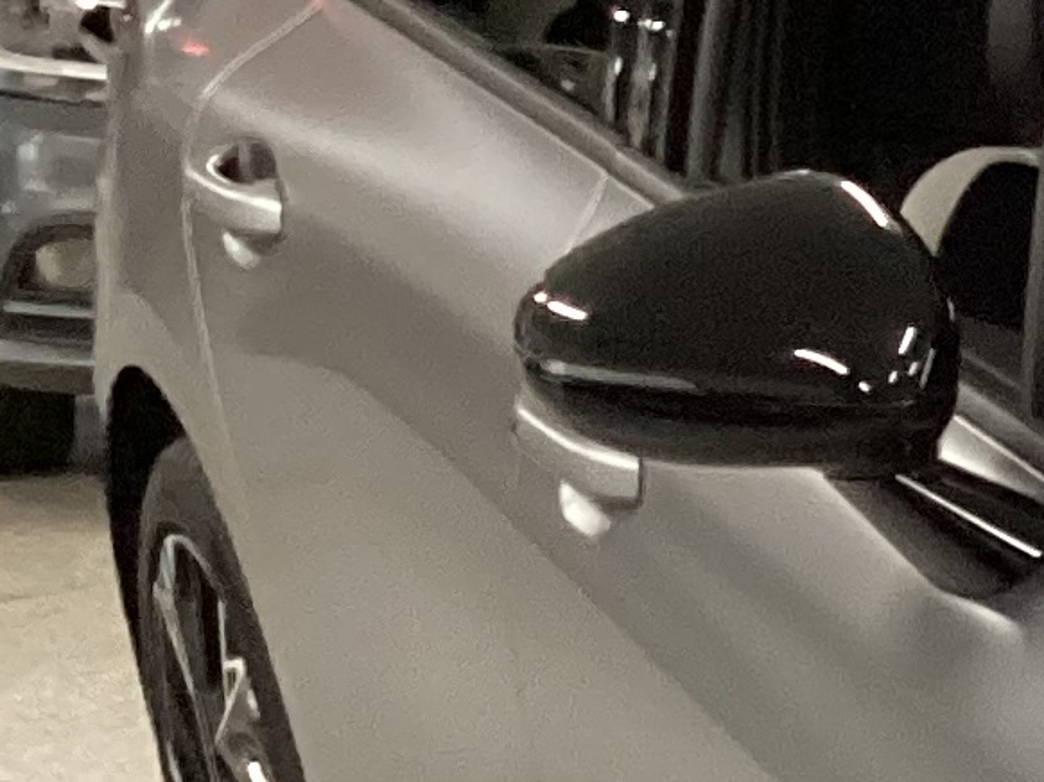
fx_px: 5246
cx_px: 2535
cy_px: 1306
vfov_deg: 8.3
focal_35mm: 174
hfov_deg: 9.9
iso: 320
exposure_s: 1/60
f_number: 2.4
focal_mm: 3.3
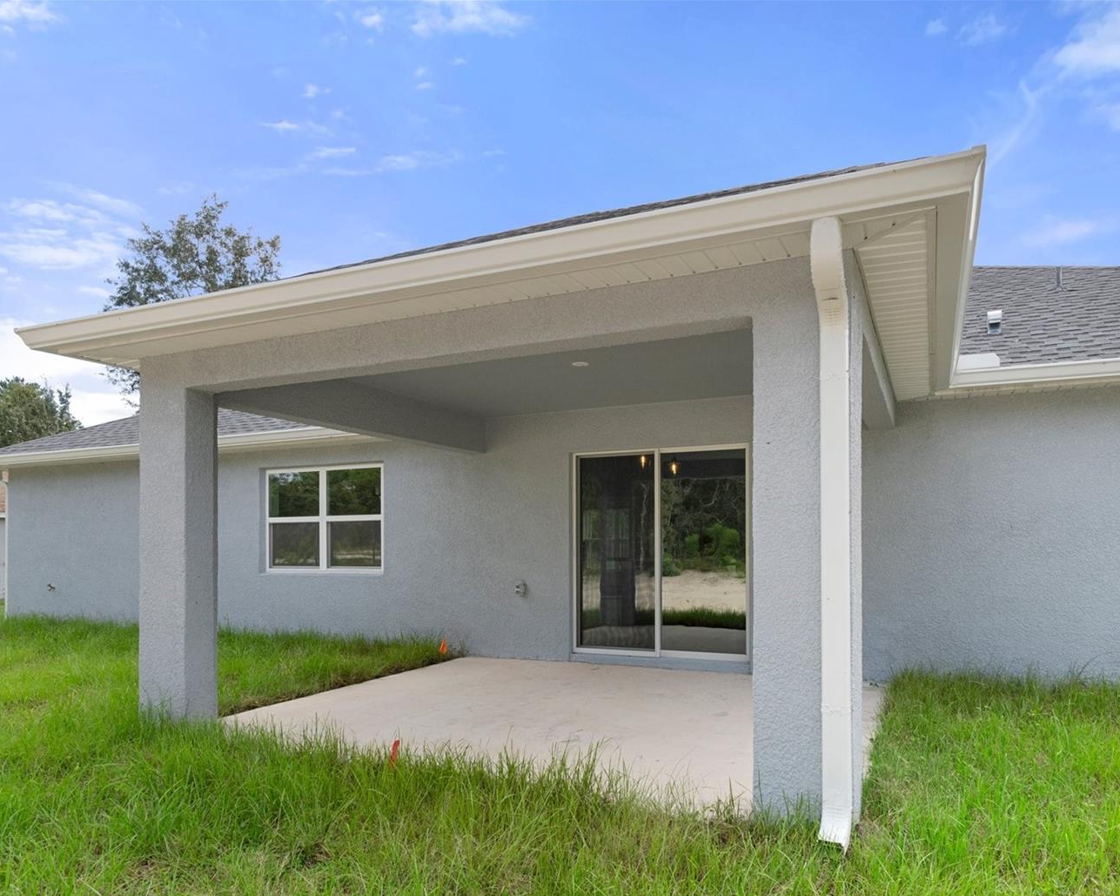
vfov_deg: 65.5
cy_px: 463
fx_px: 696
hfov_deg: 77.5
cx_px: 605
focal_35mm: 21
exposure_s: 1/160
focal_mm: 12
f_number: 8
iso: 640
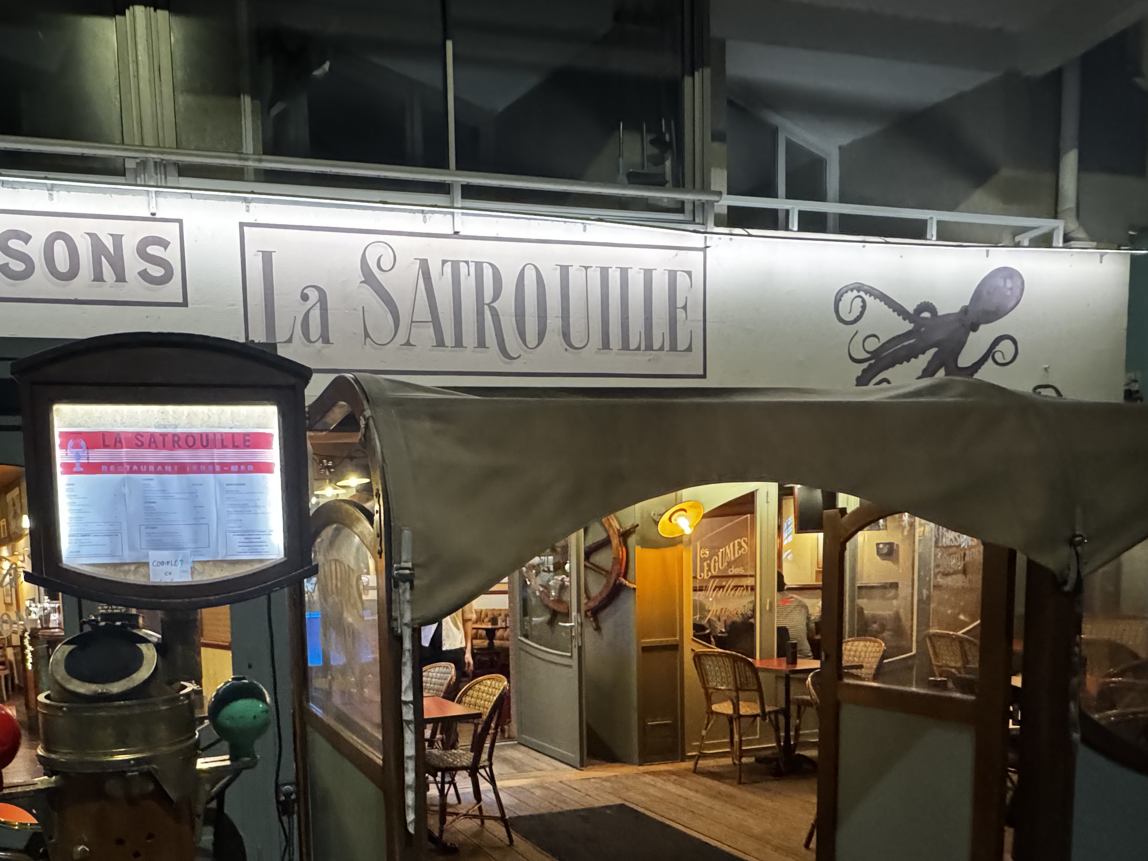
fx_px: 763
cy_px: 648
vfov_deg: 56.0
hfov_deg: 70.2
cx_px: 322
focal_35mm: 23
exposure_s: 1/50
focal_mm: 2.22
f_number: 2.2
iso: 1250
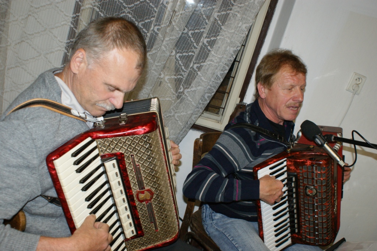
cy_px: 126
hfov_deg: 49.6
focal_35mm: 39
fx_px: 408
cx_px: 188
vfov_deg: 34.2
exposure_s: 1/60
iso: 400
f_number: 5.6
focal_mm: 26
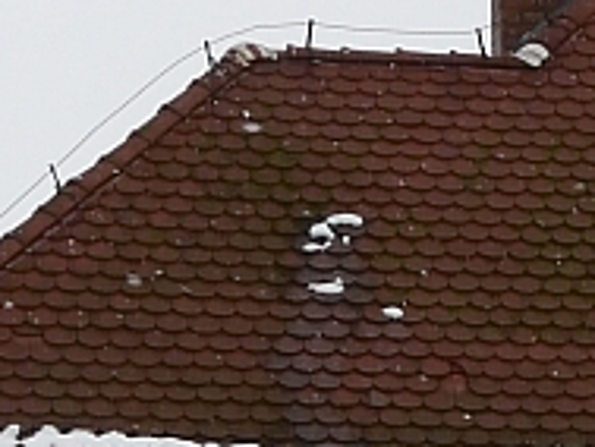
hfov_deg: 6.1
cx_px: 850
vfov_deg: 4.6
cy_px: 903
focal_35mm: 319
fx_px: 5487
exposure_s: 1/400
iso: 100
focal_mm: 9.8
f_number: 5.6
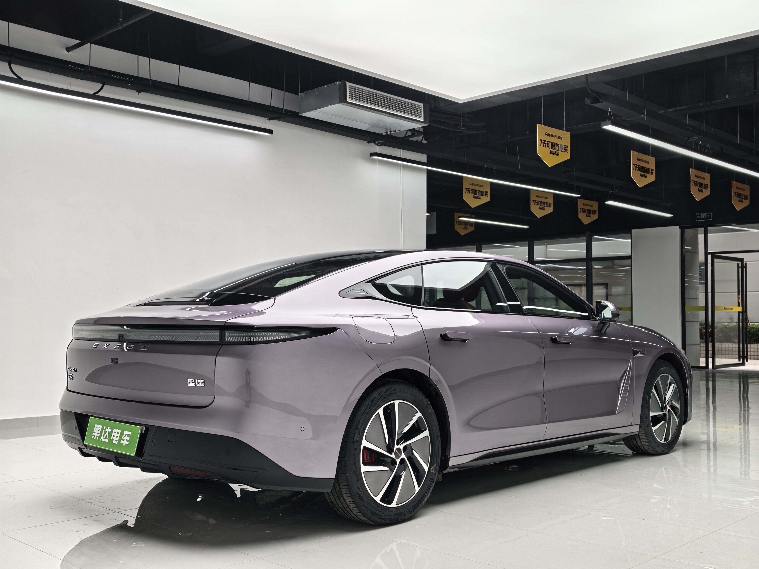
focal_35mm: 37
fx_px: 811
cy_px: 284
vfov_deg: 38.7
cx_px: 380
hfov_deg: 50.1
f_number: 2
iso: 50
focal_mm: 8.5
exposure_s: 1/157
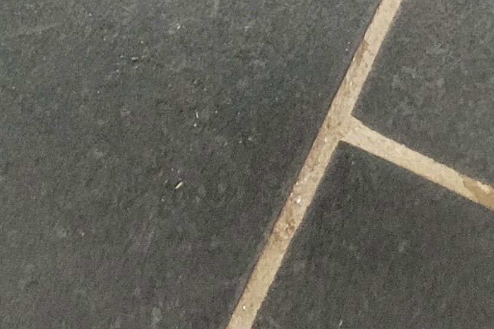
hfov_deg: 15.4
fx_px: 1825
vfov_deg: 7.9
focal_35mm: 133
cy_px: -839
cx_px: 358
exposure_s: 1/100
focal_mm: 5.4
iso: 320
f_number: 1.8
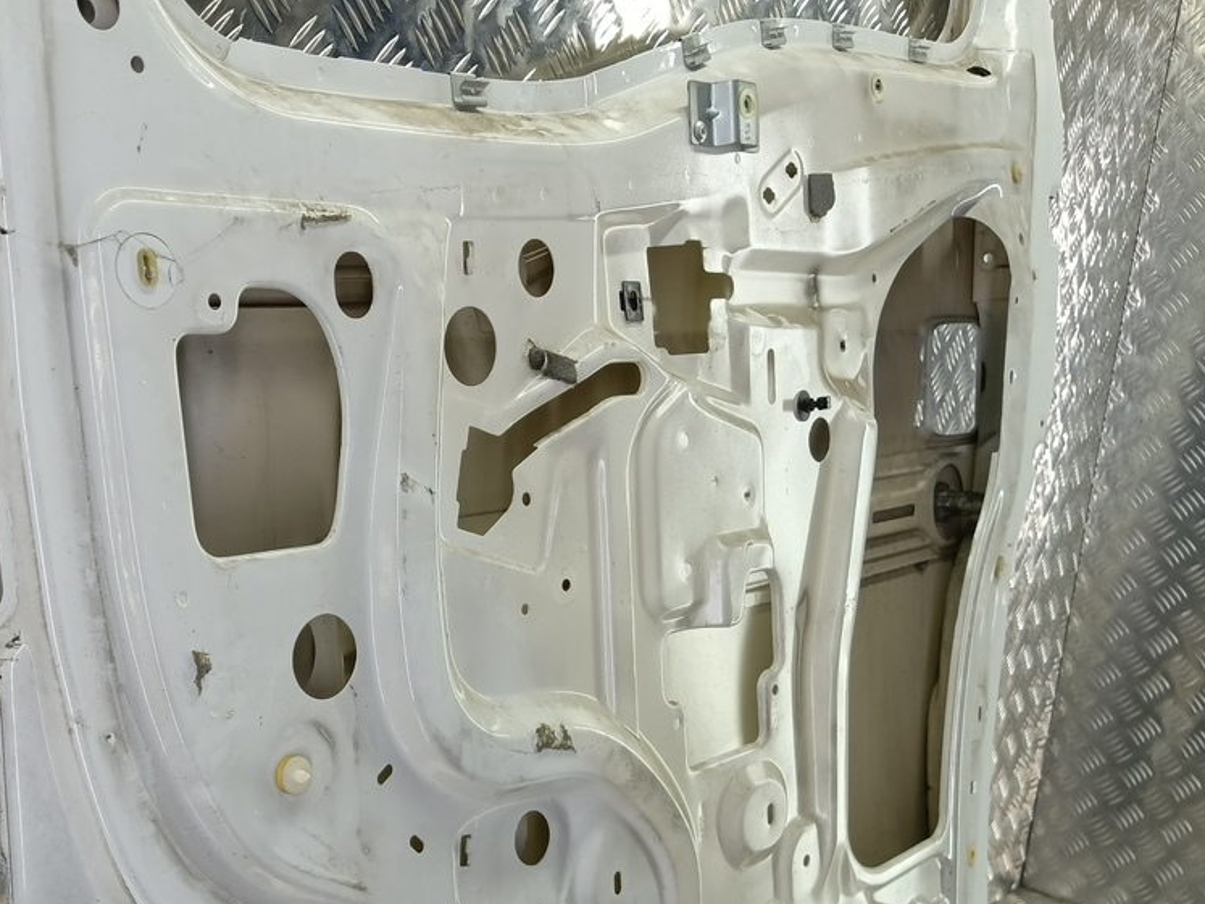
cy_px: 601
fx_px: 1288
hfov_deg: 49.3
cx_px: 407
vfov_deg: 38.2
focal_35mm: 37
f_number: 1.6
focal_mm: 4.11
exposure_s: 1/50
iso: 96
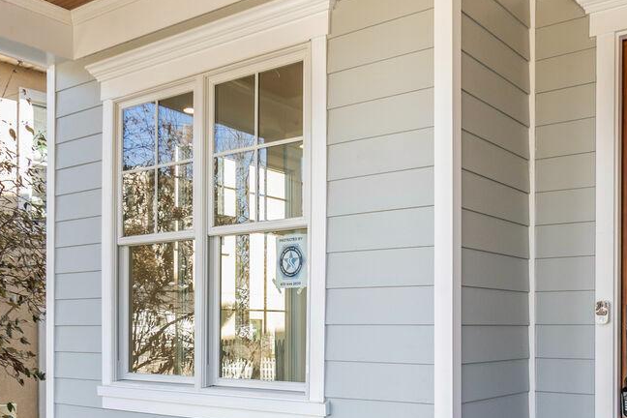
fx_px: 697
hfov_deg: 48.4
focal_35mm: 40
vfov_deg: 32.5
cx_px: 326
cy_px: 336
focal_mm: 10
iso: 200
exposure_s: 1/30
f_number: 8
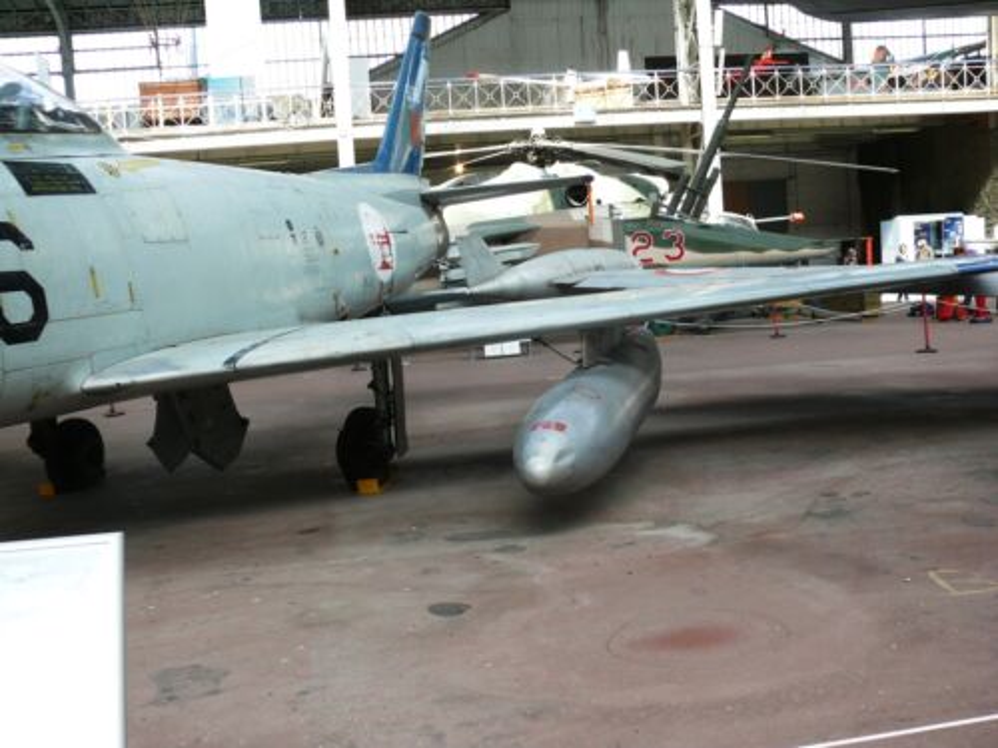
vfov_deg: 38.7
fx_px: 1067
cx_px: 499
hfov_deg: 50.1
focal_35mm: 37
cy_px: 374
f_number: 3.2
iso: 100
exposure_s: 1/100
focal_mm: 7.8
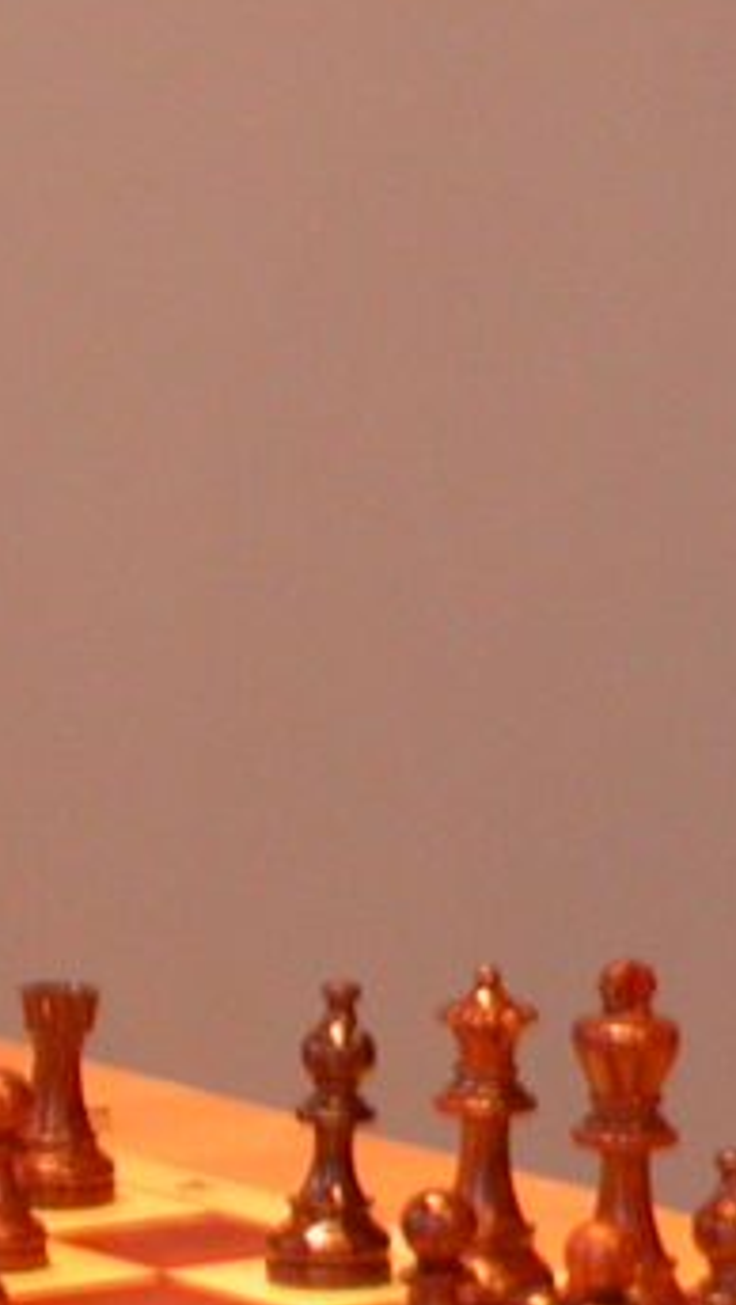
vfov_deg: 10.1
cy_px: 535
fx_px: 7410
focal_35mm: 214
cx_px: 1480
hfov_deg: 5.6
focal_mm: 13.8
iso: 200
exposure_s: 1/9.3
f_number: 4.6
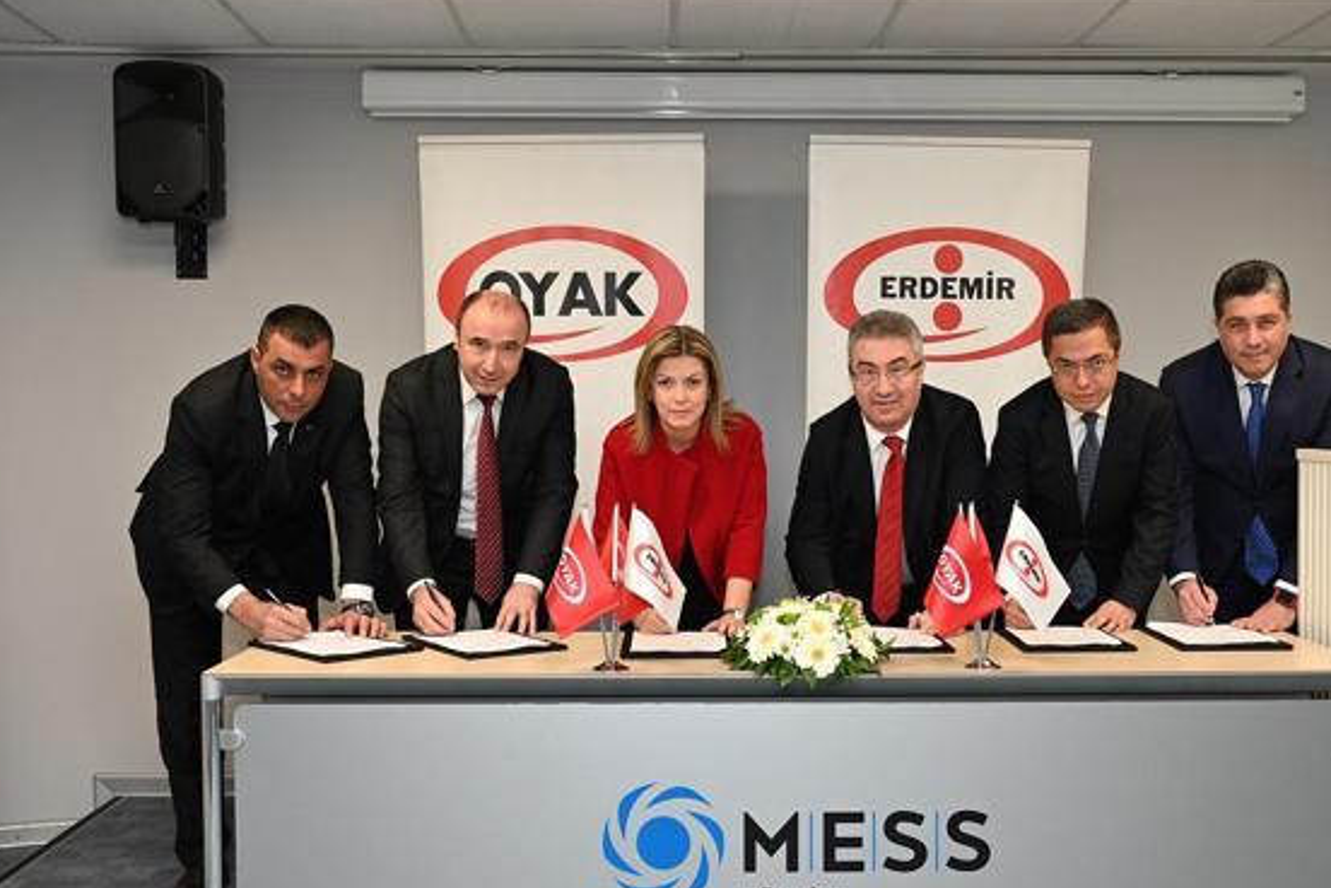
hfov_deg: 49.5
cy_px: 463
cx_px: 703
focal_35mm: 39
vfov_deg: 34.2
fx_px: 1442
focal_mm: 35
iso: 560
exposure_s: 1/60
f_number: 4
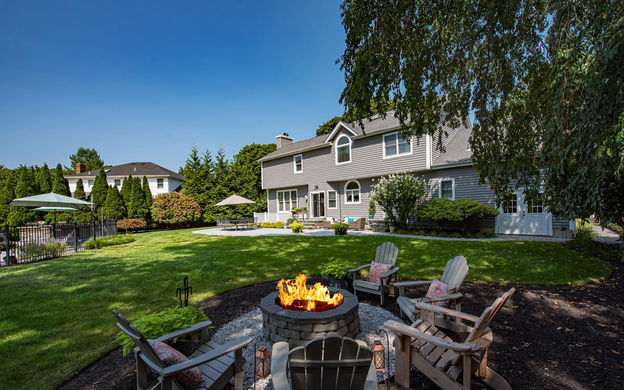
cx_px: 319
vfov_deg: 74.6
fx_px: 255
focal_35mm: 15
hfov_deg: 101.4
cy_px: 214
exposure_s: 1/1000
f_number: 6.3
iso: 400
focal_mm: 14
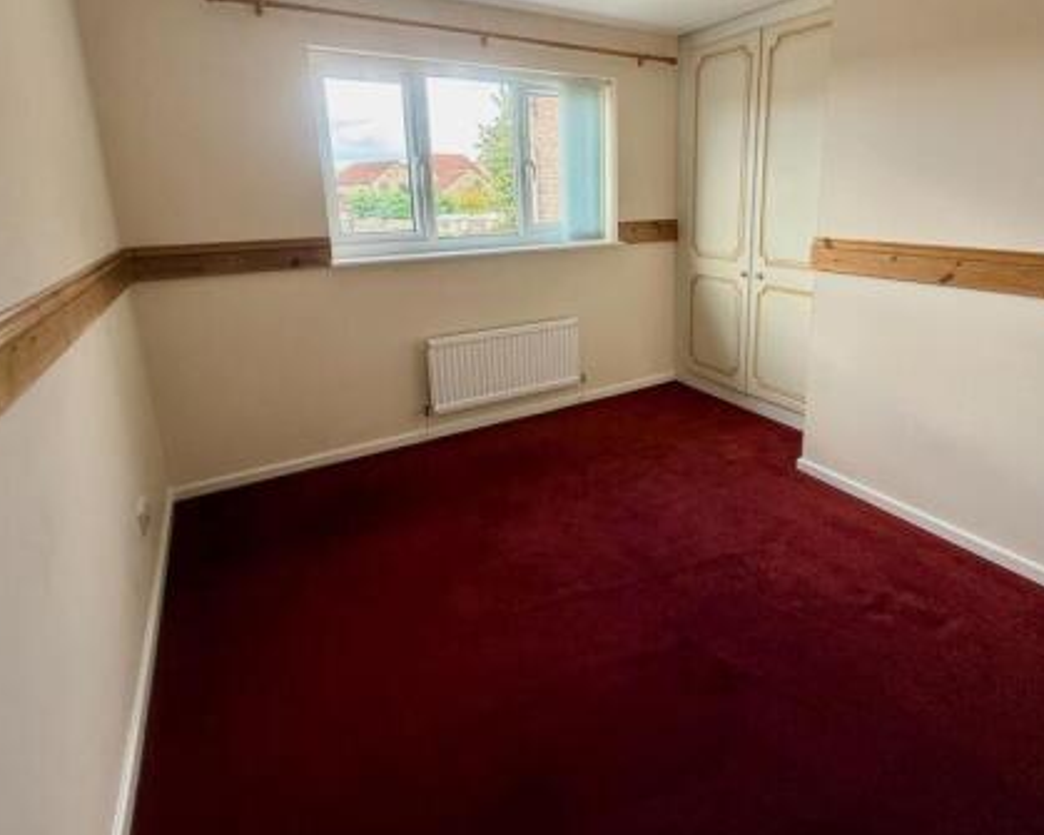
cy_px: 323
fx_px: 587
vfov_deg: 69.9
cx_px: 607
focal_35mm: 19
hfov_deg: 82.6
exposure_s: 1/99
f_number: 2.2
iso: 160
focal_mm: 2.22
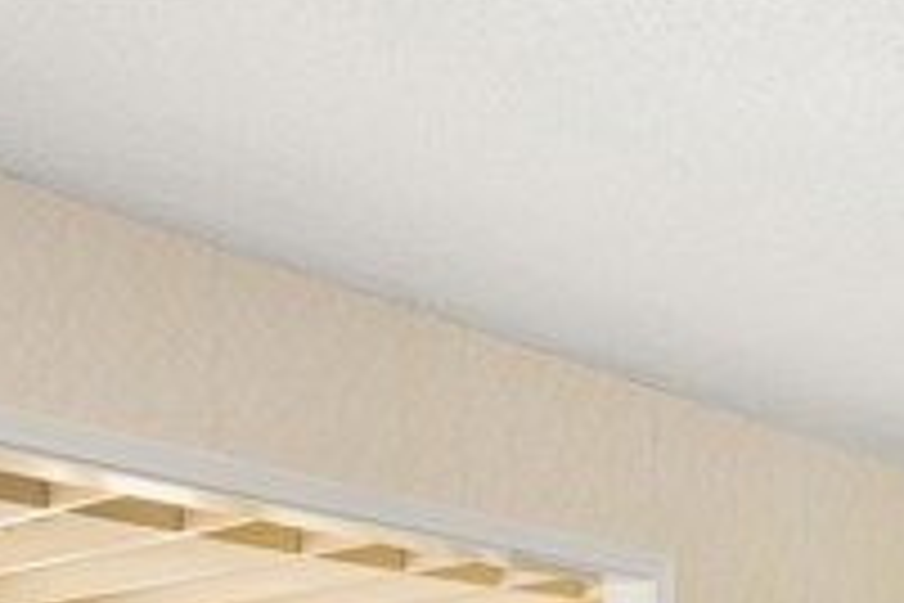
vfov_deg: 17.9
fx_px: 1682
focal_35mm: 67
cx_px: 1097
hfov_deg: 26.6
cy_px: 929
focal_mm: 21
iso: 100
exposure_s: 1/1.25
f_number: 5.6
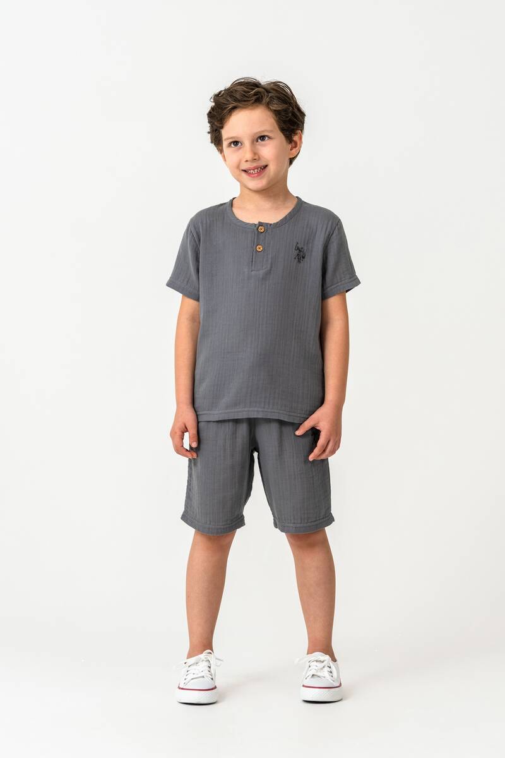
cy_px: 379
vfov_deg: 17.8
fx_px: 2420
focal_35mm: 115
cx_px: 252
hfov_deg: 11.9
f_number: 8
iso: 160
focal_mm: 115
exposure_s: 1/125
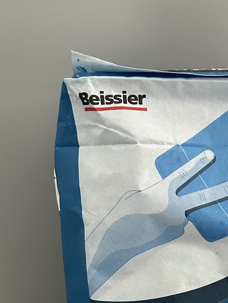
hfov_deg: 23.6
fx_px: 527
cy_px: 281
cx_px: 217
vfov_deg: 30.6
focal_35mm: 60
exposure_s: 1/53
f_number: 1.5
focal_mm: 5.7
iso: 500
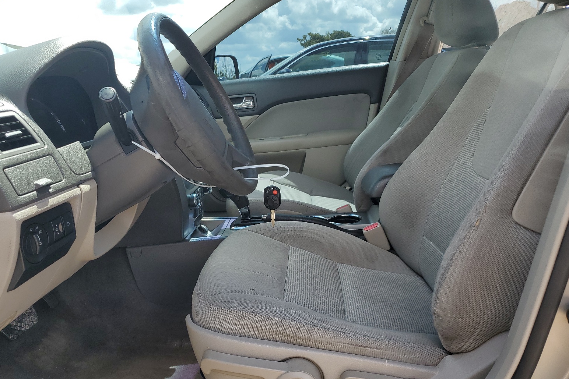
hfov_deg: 65.5
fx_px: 443
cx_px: 290
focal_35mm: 28
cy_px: 212
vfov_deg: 46.3
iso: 50
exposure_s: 1/909
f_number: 1.5
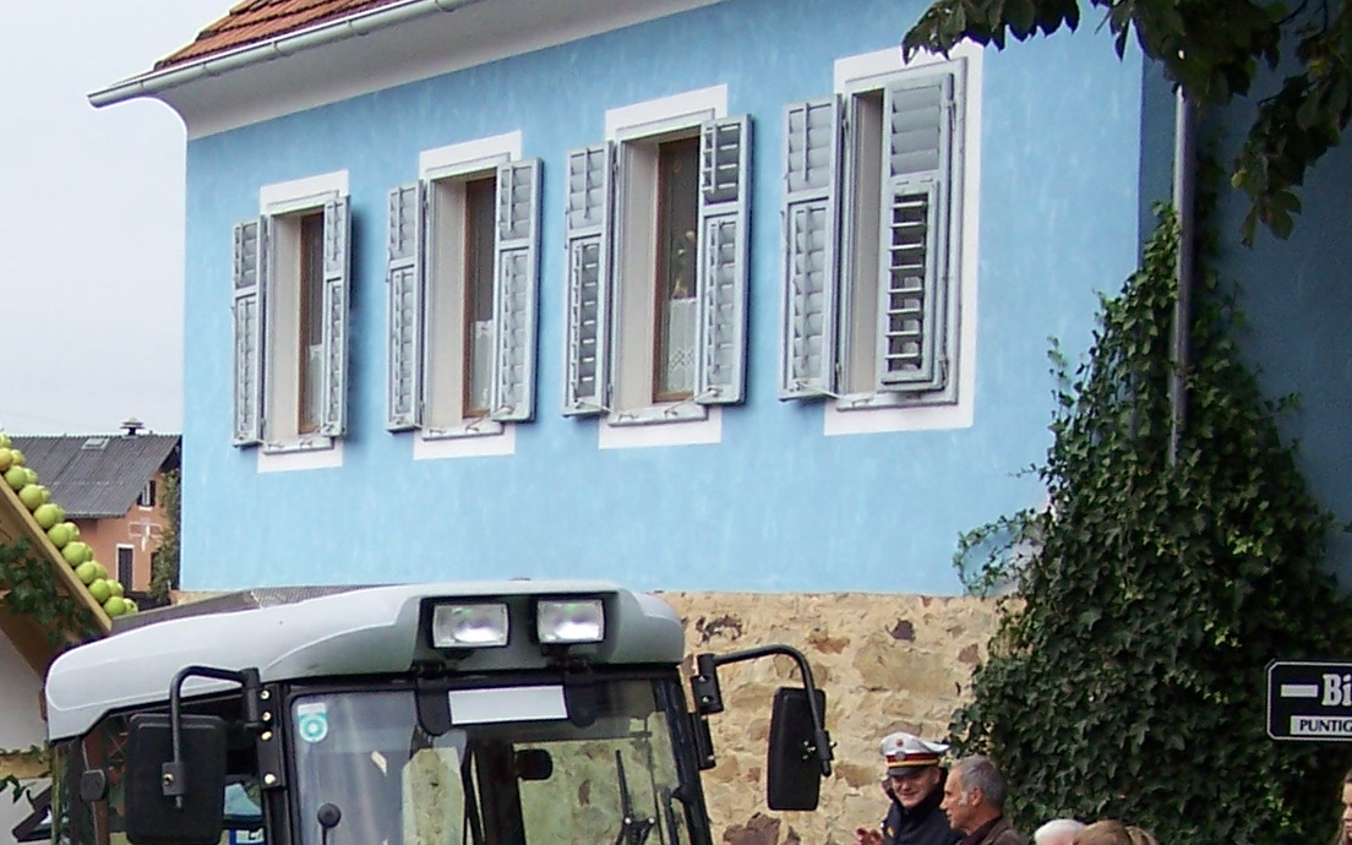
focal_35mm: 94
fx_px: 3464
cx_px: 331
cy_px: 1036
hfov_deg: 21.9
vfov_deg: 13.5
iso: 80
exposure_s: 1/500
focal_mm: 6.3
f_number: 2.8
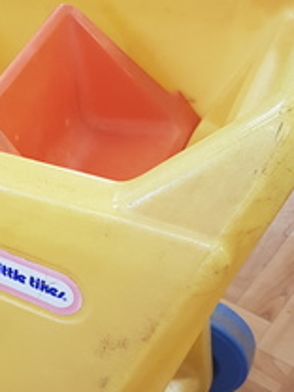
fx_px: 849
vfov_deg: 25.9
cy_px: 234
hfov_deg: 19.1
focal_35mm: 75
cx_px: 8
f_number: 1.7
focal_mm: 4.3
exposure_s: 1/50
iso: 80
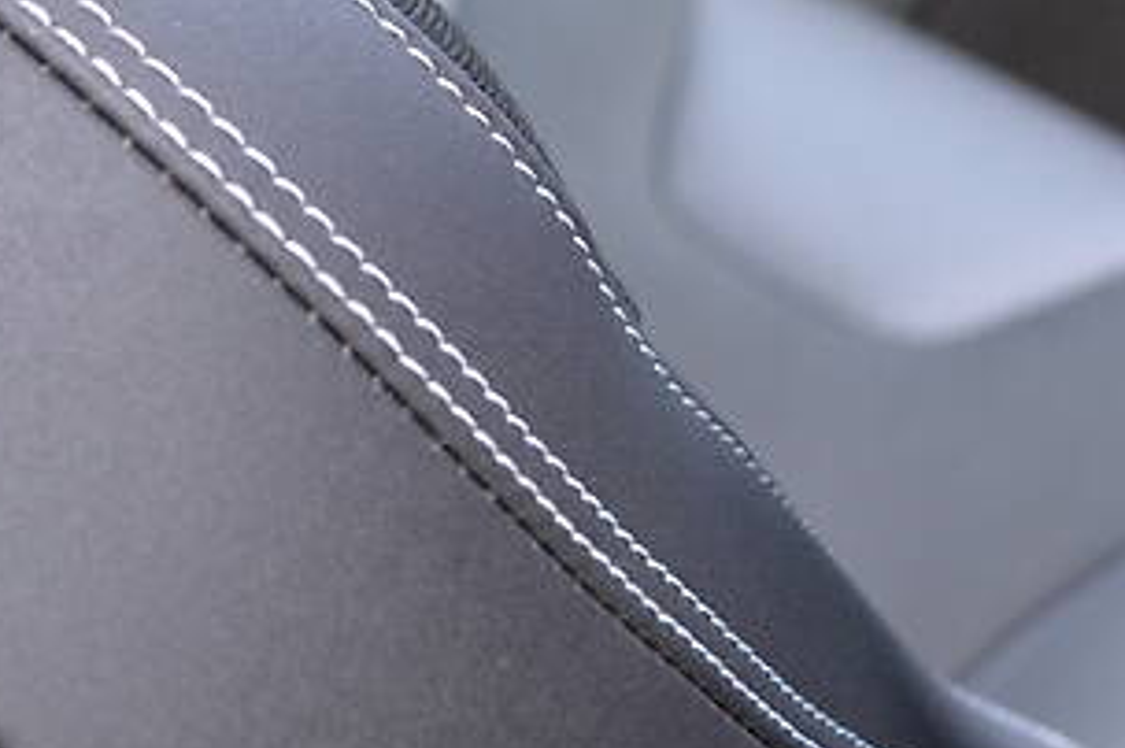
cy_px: -202
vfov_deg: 16.4
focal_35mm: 79
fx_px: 2466
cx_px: -115
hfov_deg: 24.0
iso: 400
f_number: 3.8
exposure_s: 1/50
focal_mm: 20
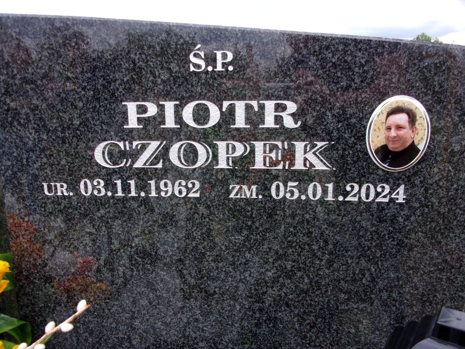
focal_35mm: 28
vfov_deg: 49.7
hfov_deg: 63.4
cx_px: 232
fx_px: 376
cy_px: 174
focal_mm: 5.1
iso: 80
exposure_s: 1/240
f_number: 3.9
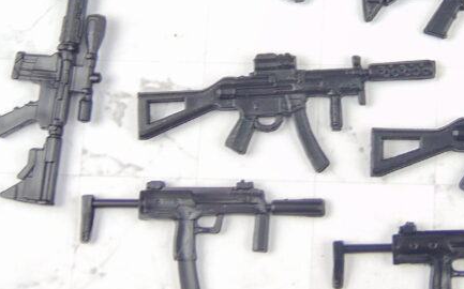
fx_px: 1238
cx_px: 408
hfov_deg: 20.8
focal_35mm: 98
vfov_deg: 13.3
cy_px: 78
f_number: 3.5
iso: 80
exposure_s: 1/20
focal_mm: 9
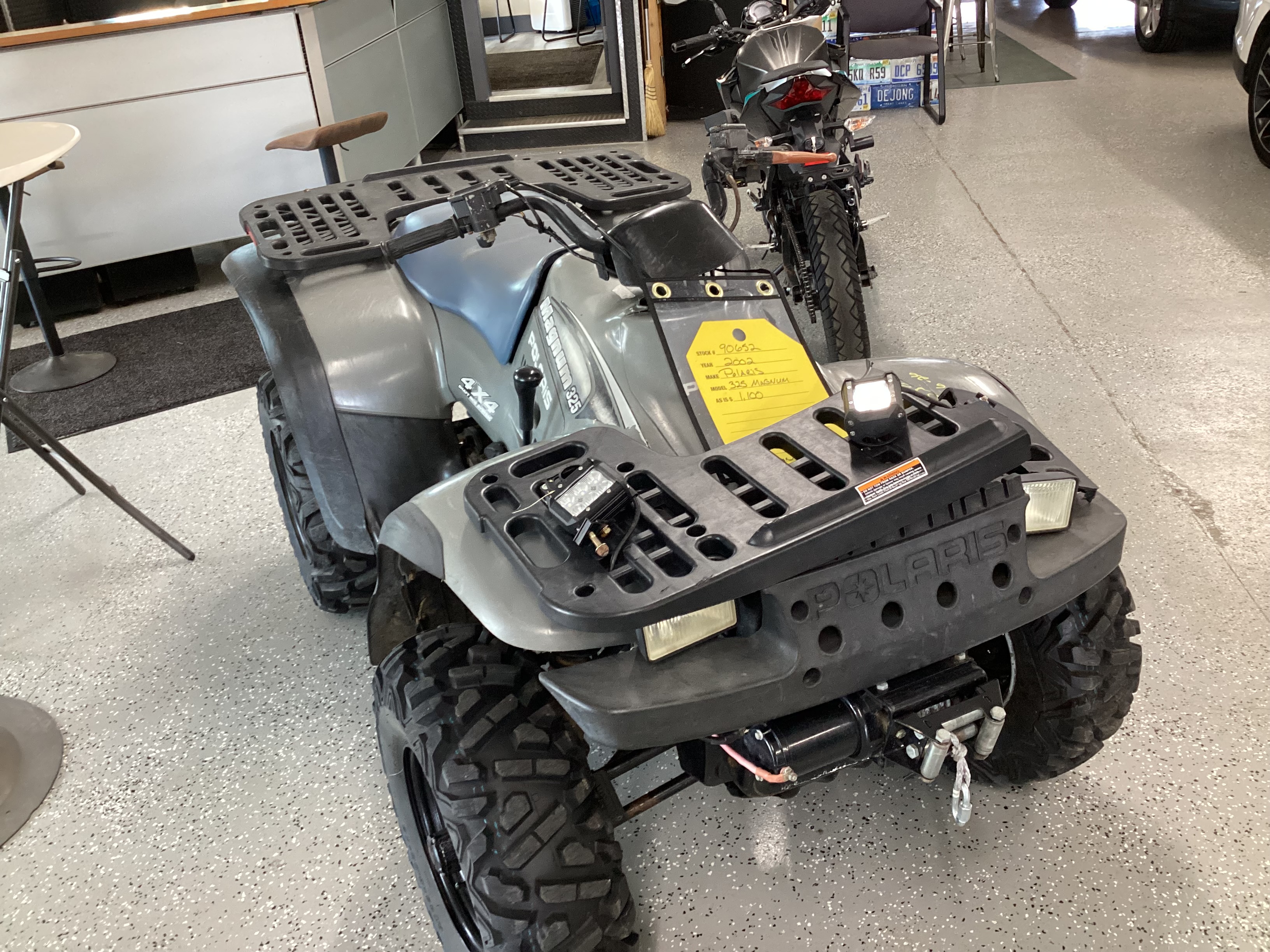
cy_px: 476
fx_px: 1137
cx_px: 635
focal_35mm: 31
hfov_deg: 58.4
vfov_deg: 45.4
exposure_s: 1/60
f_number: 2.4
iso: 320
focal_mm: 3.3
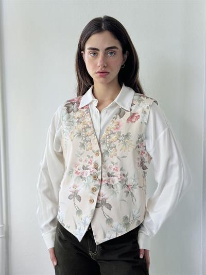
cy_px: 138
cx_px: 103
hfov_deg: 30.3
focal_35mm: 48
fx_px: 381
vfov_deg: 39.6
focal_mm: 6.76
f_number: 1.78
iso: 50
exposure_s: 1/185
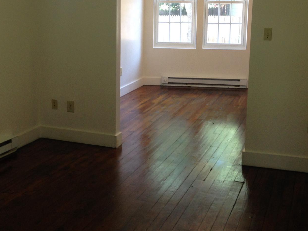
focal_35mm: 54
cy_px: 77
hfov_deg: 35.5
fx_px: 480
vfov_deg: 26.9
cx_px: 135
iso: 80
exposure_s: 1/20
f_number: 2.4
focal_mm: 4.12
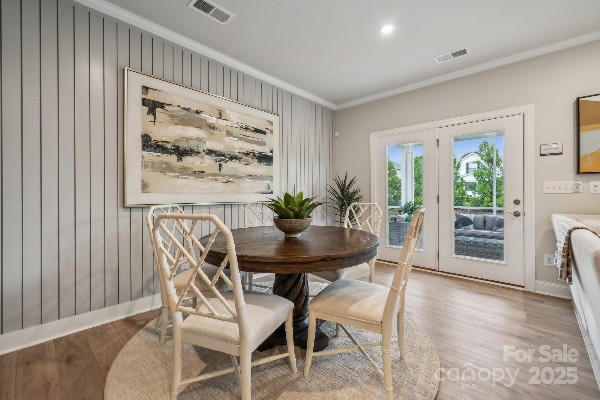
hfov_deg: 104.3
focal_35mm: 14
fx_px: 233
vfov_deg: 81.2
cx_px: 300
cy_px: 200
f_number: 7.1
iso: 160
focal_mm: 14
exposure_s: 1/15
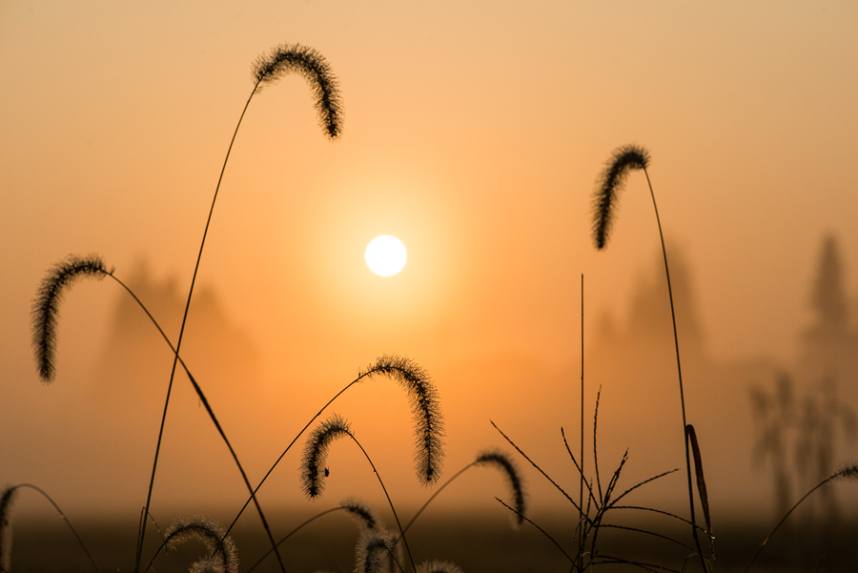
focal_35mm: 105
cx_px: 429
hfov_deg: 19.4
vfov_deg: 13.1
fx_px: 2504
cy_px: 286
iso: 640
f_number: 9
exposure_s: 1/3200
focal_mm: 105
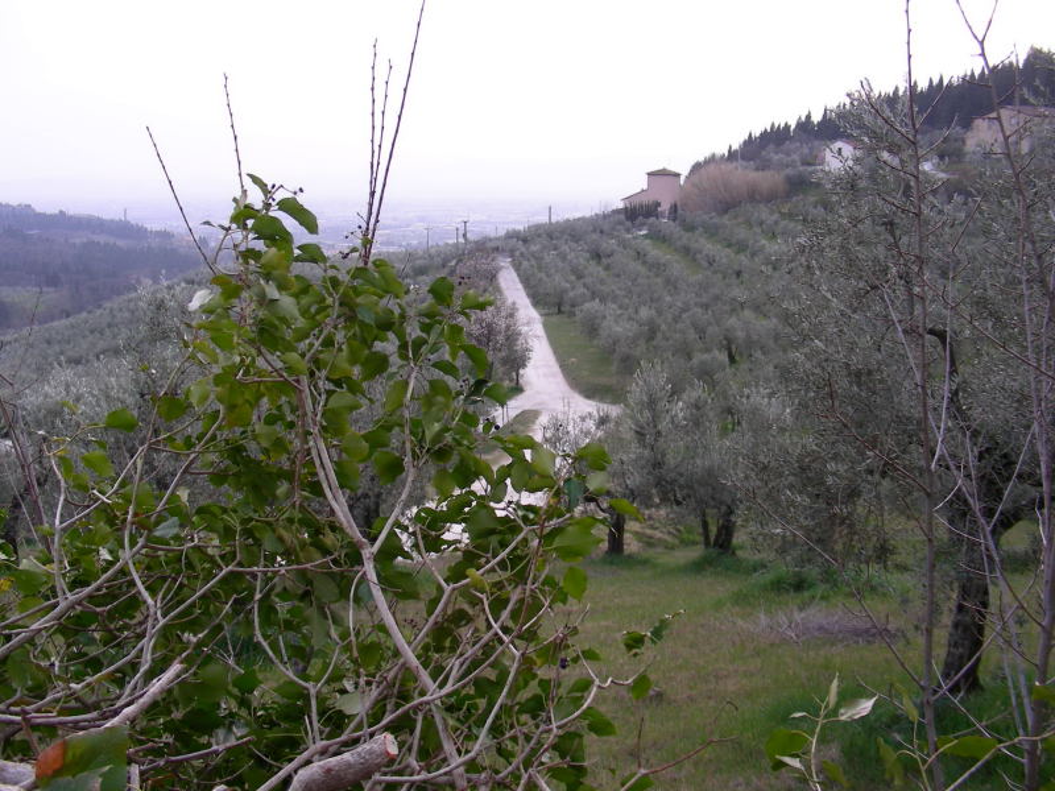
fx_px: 1158
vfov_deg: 37.7
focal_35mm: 38
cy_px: 396
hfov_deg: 49.0
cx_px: 528
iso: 50
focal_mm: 6.3
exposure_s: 1/56.4
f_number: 3.5
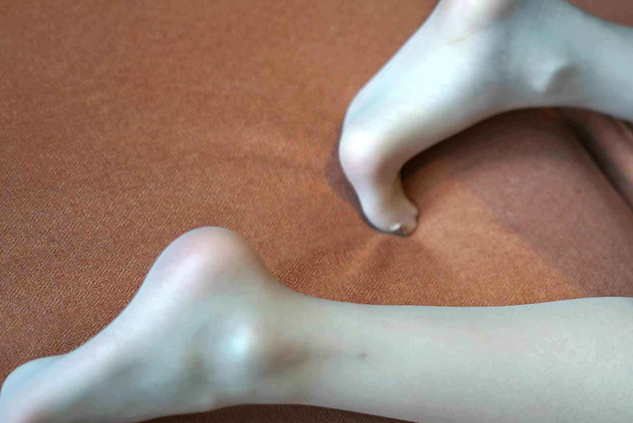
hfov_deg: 17.8
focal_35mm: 113
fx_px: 1988
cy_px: 186
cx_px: 555
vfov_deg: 12.1
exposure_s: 1/200
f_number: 1.8
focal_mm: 50
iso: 250
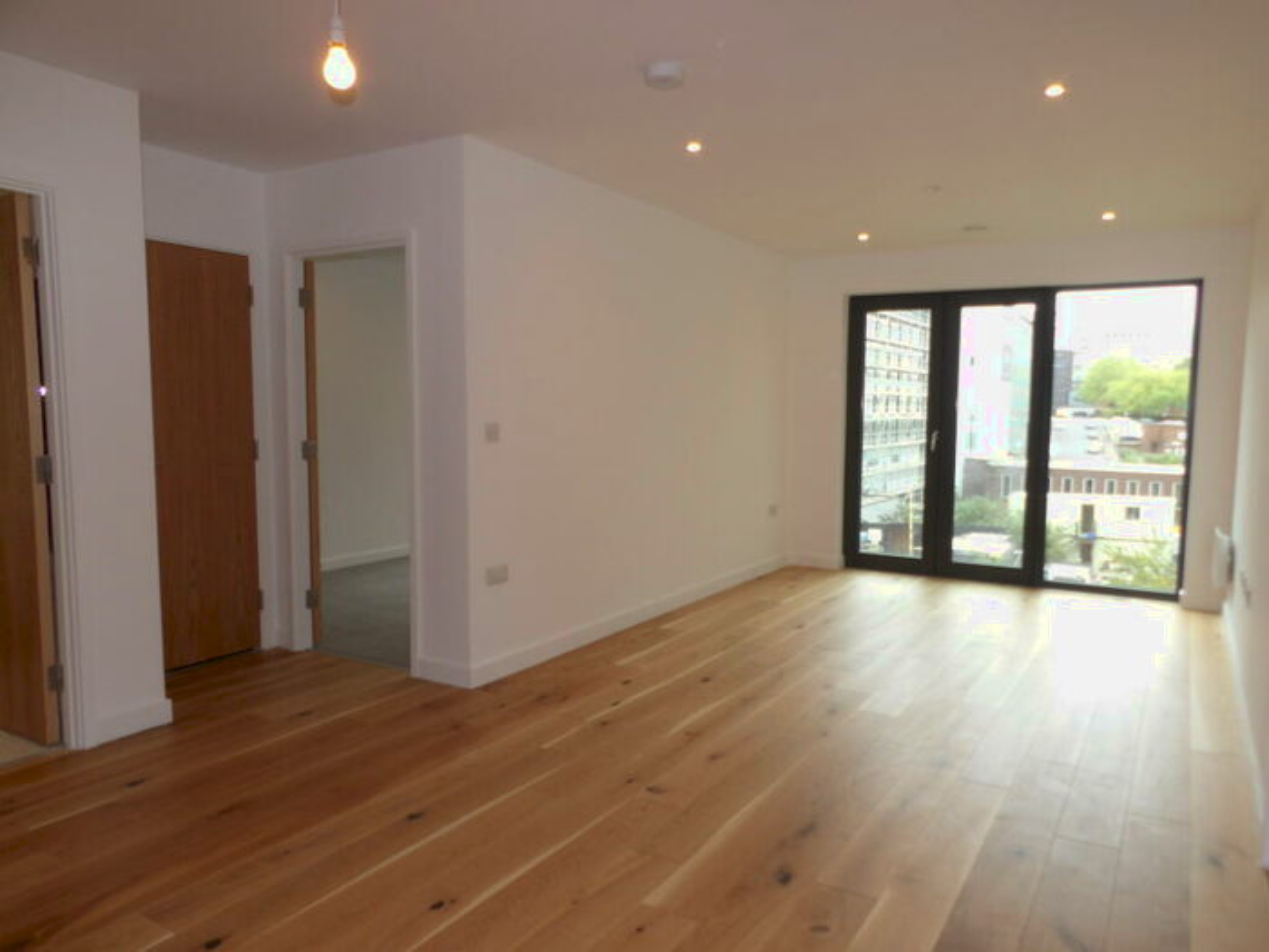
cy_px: 476
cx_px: 634
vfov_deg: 56.8
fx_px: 880
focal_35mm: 24
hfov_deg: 71.6
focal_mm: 4.3
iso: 100
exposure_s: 1/47
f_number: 4.1
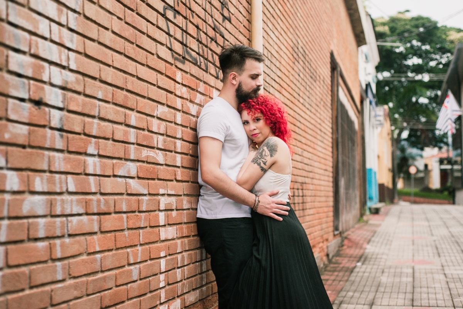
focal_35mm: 50
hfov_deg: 39.6
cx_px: 232
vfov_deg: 27.0
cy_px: 154
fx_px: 643
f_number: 3.2
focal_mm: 50
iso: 800
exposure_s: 1/160
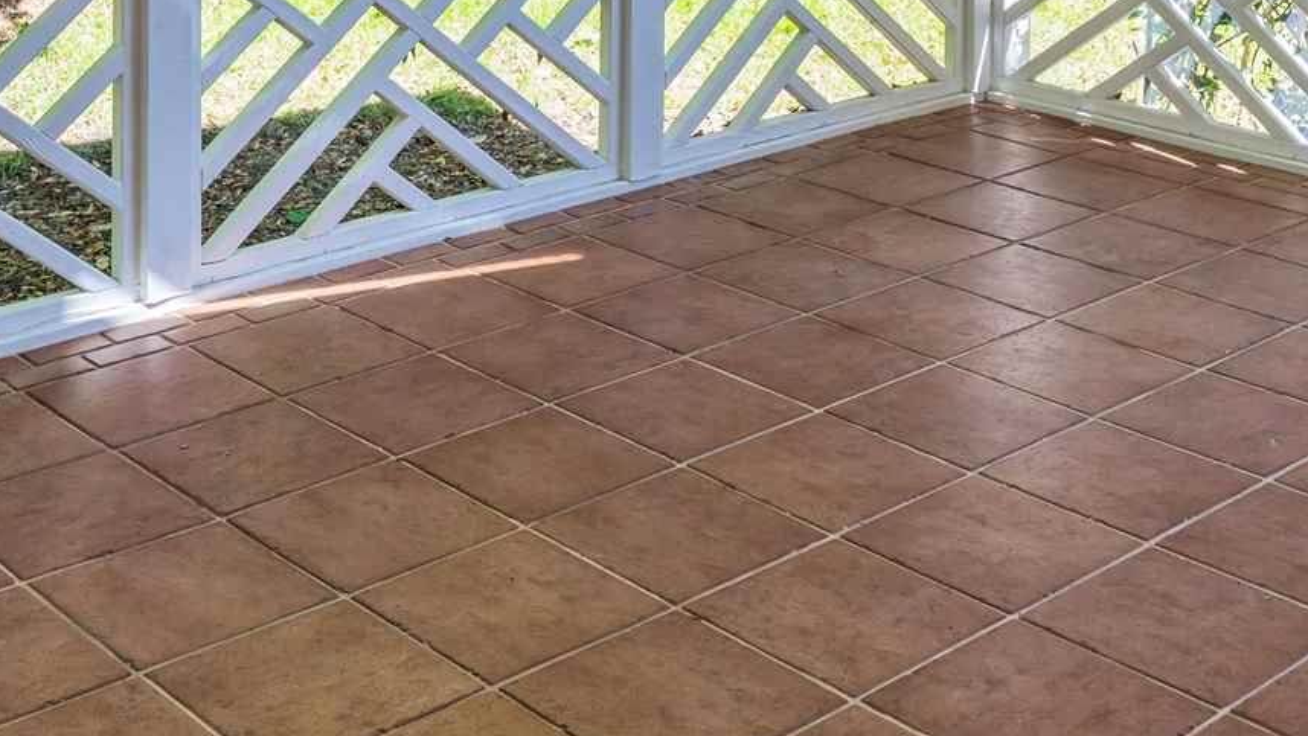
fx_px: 2146
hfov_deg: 33.9
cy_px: -495
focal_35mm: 62
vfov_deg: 16.9
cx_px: 579
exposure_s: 1/15
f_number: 9
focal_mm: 16.5
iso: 160
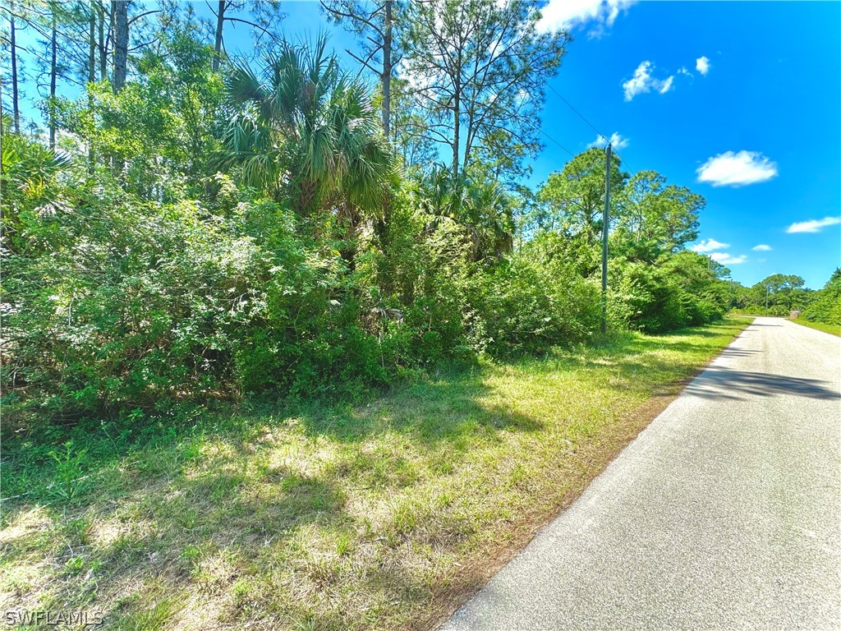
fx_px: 340
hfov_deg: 102.1
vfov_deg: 85.7
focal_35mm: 14
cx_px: 420
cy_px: 316
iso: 40
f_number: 2.2
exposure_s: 1/397
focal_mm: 2.22
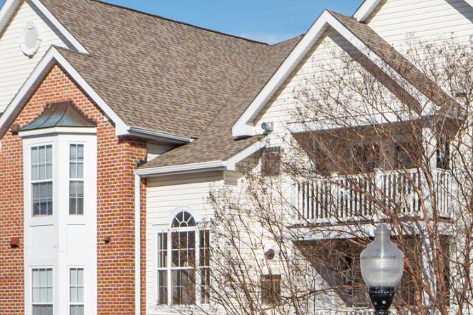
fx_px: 1221
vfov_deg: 14.6
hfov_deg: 21.7
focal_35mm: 93
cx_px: 366
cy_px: 245
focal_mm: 20
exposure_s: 1/100
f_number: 9
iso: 100
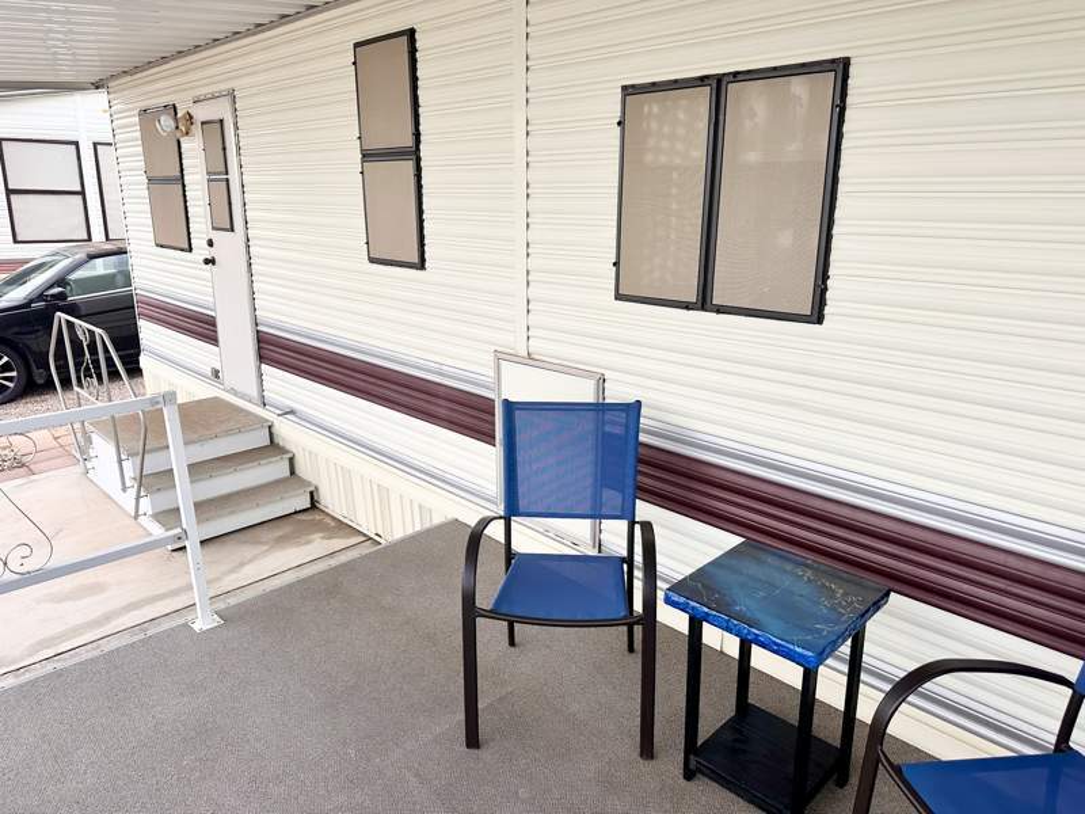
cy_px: 407
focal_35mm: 24
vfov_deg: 56.8
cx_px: 542
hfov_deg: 71.6
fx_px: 752
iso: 80
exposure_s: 1/843
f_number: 1.78
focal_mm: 6.86
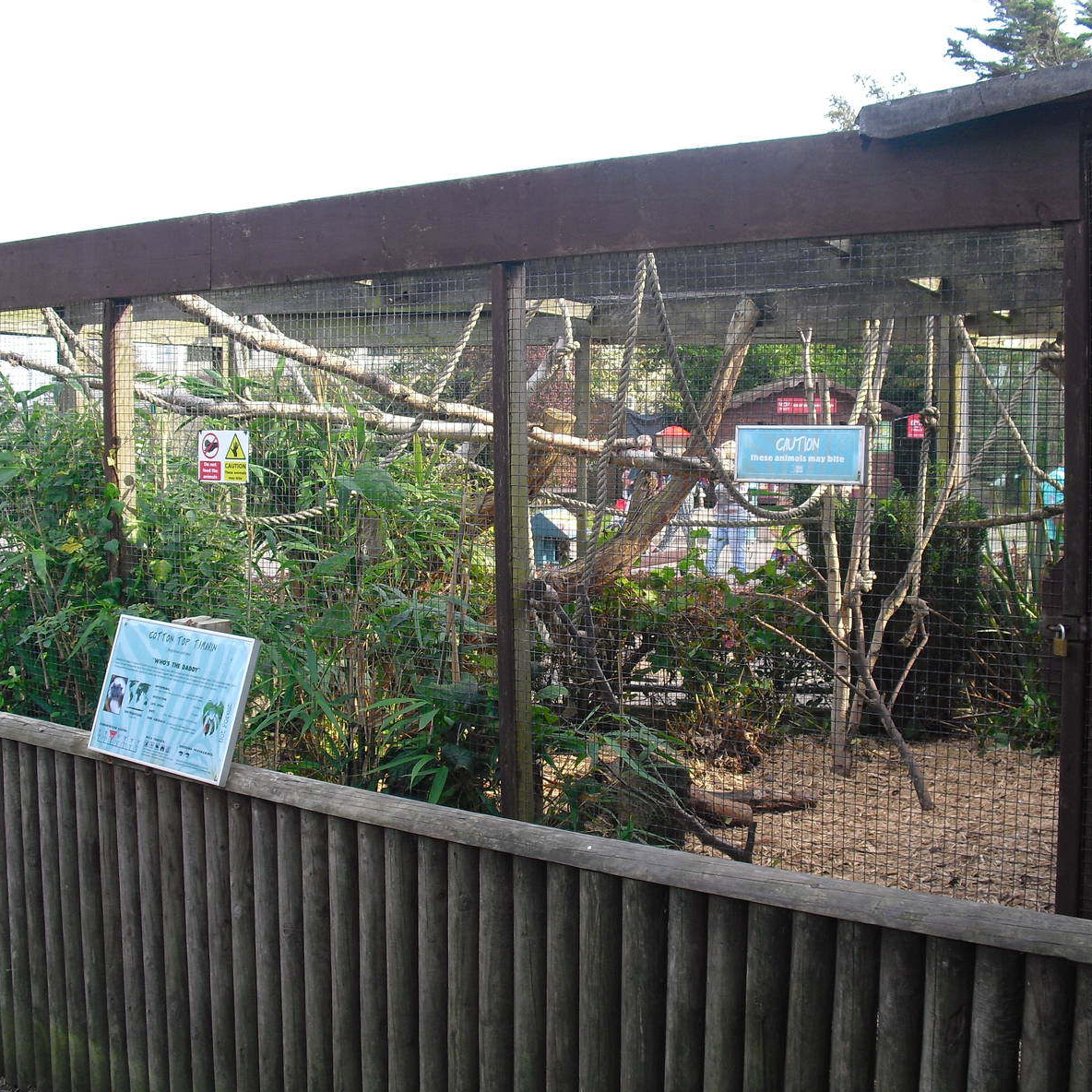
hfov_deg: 39.2
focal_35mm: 43
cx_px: 543
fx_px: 1535
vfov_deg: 39.2
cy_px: 541
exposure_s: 1/200
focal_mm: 6.3
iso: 100
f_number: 3.1
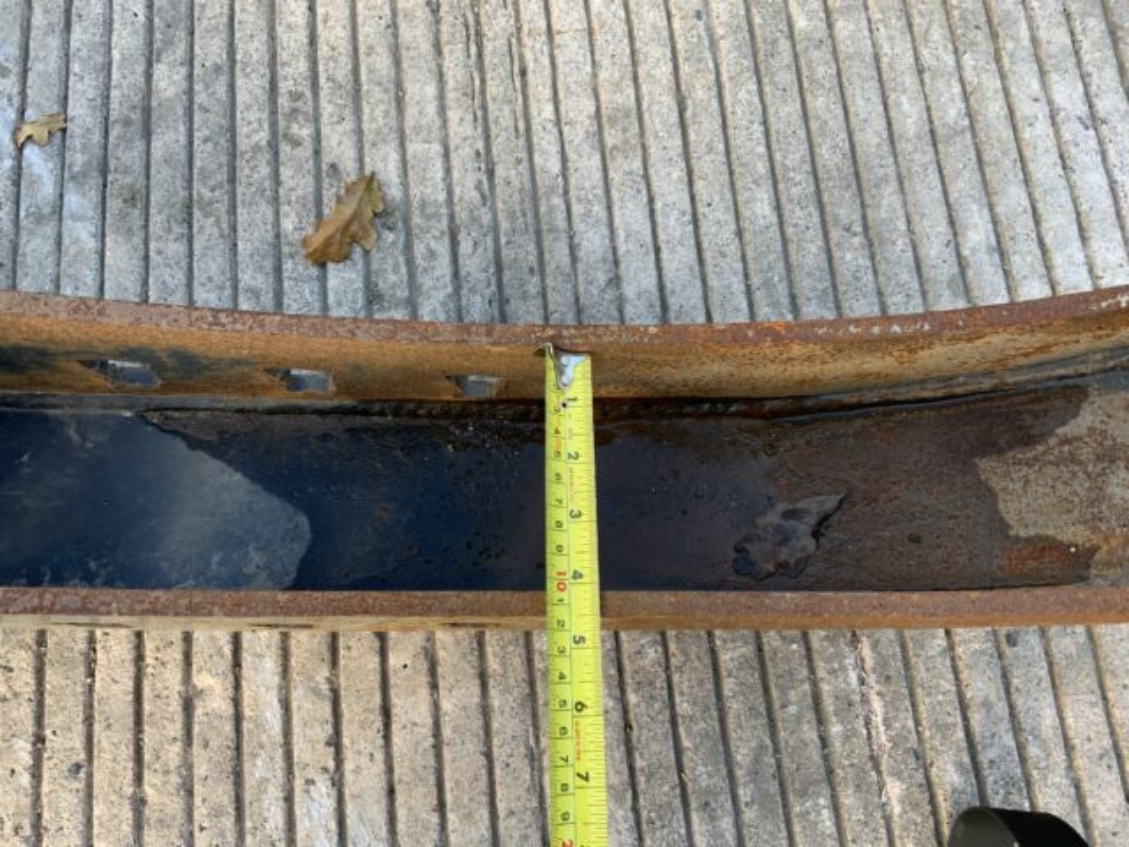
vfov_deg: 48.2
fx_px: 946
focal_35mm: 29
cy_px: 424
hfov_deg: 61.7
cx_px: 564
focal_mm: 3
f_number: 1.8
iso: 32
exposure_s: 1/122
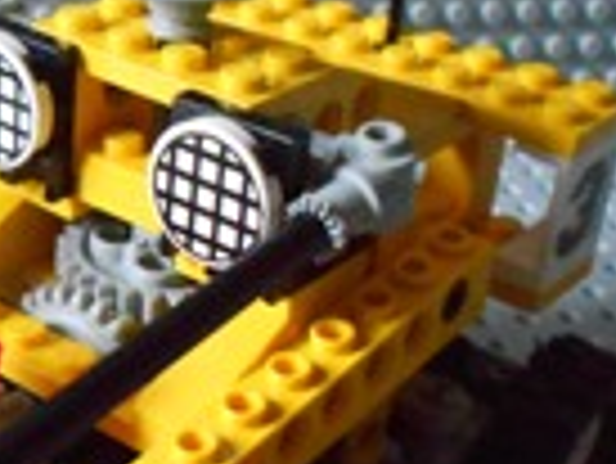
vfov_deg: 17.3
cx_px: 54
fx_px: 1514
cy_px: 342
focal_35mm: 85
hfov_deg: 22.4
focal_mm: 4.6
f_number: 3.2
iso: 800
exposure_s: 1/13
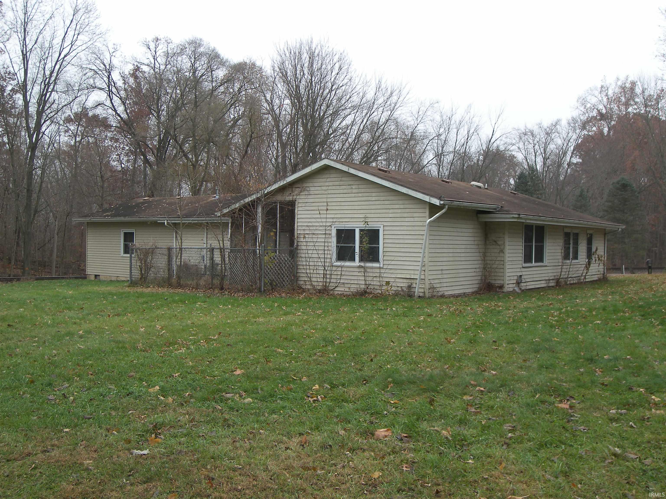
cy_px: 250
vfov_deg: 38.7
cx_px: 333
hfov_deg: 50.1
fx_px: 712
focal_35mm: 37
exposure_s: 1/80
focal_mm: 7.8
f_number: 3.2
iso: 50
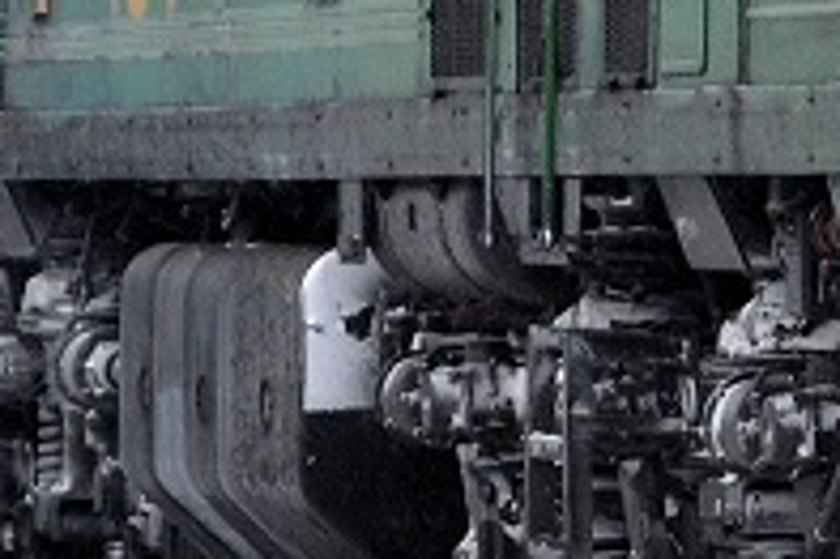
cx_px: 912
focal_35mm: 457
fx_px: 10654
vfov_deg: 3.0
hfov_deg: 4.5
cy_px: 68
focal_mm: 50
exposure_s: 1/100
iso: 400
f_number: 5.6
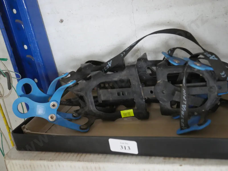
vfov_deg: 28.1
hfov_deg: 36.8
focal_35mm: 52
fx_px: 343
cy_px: 86
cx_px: 114
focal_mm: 26
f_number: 5.3
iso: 3200
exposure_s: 1/40
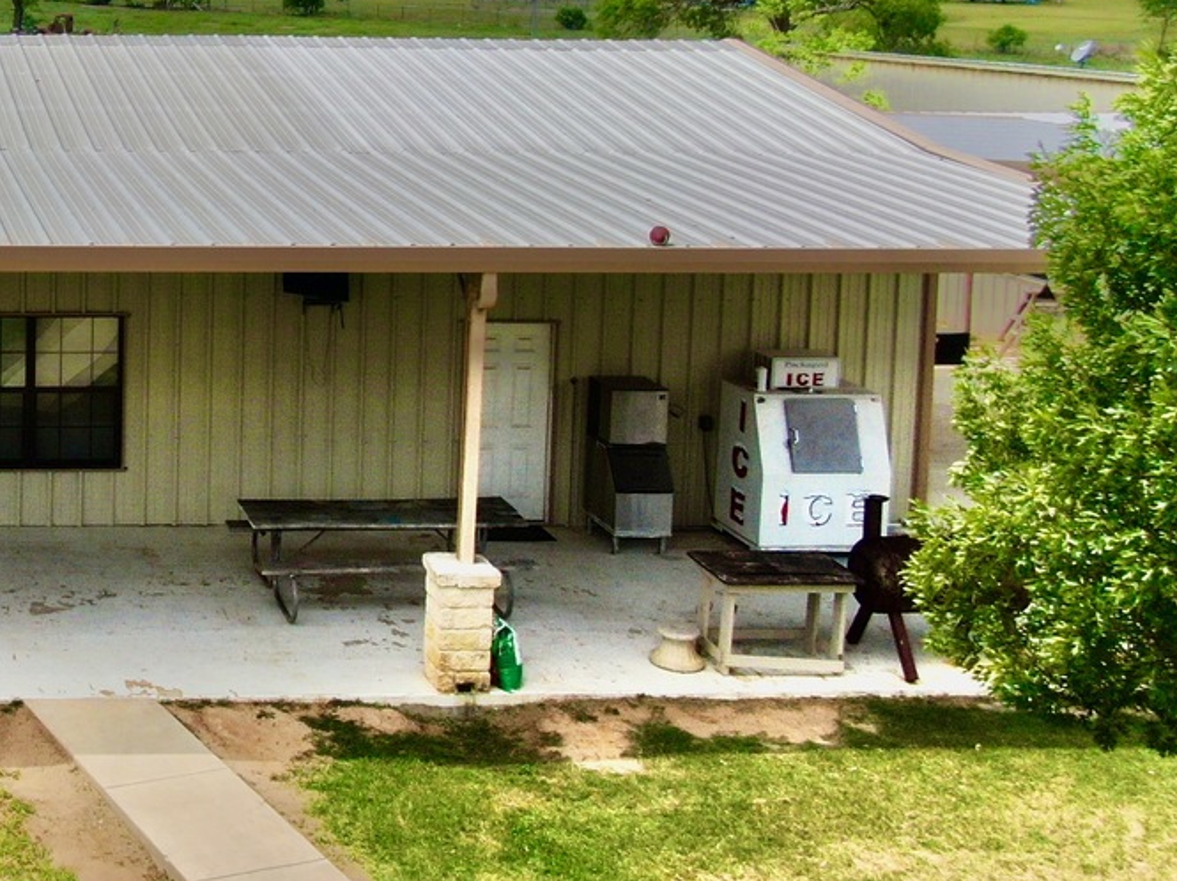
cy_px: 249
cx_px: -28
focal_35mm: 52
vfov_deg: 27.7
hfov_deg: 33.4
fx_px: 1767
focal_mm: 4.39
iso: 100
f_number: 2.8
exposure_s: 1/2000
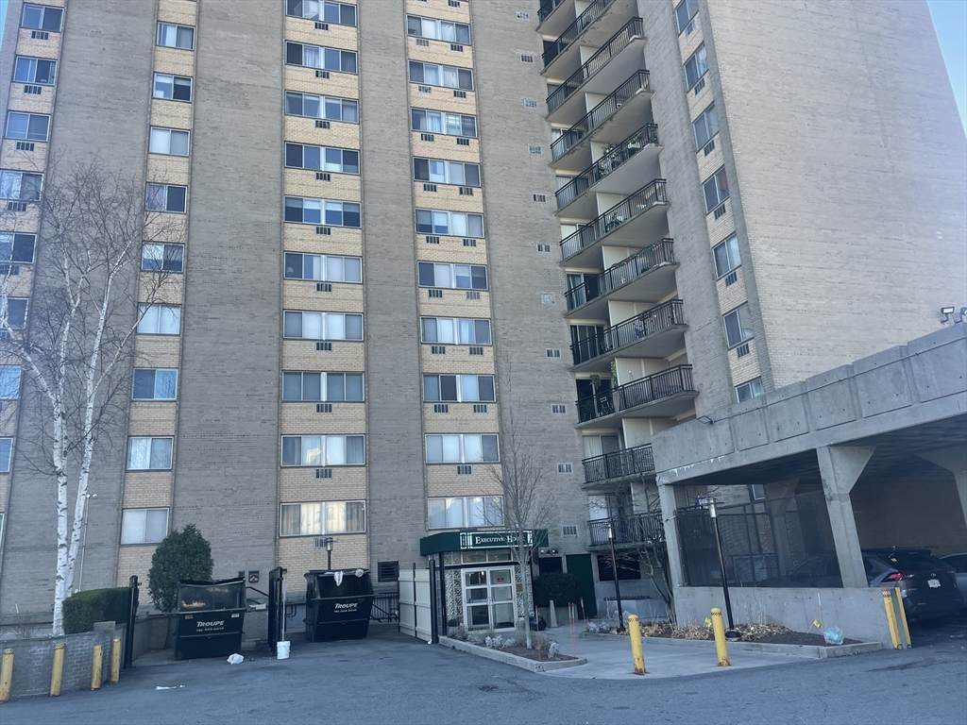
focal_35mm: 26
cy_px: 362
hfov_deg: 67.3
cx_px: 484
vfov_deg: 53.1
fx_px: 726
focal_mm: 4.2
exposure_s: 1/390
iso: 32
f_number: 1.6
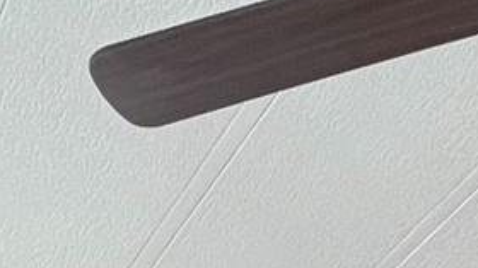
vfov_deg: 9.0
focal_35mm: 81
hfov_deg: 26.1
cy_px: 970
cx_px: 312
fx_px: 1026
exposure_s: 1/120
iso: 160
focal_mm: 1.57
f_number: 1.8
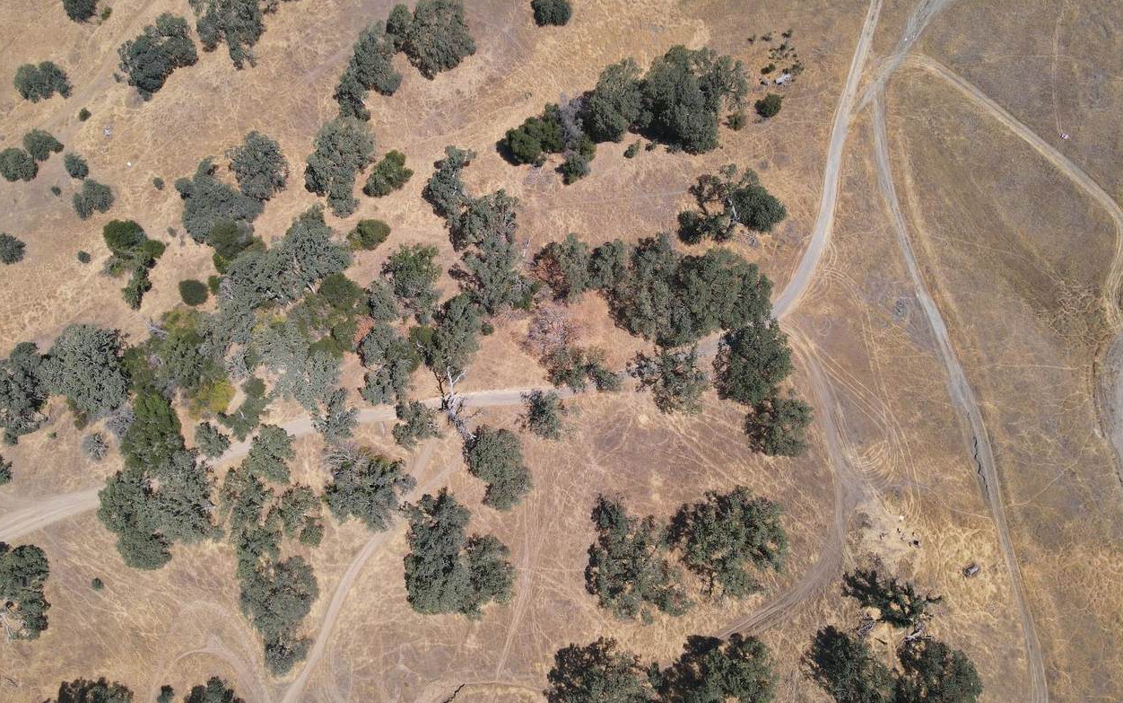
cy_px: 342
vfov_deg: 47.6
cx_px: 554
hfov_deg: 70.4
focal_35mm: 26
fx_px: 796
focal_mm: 4.5
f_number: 2.8
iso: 100
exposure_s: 1/640
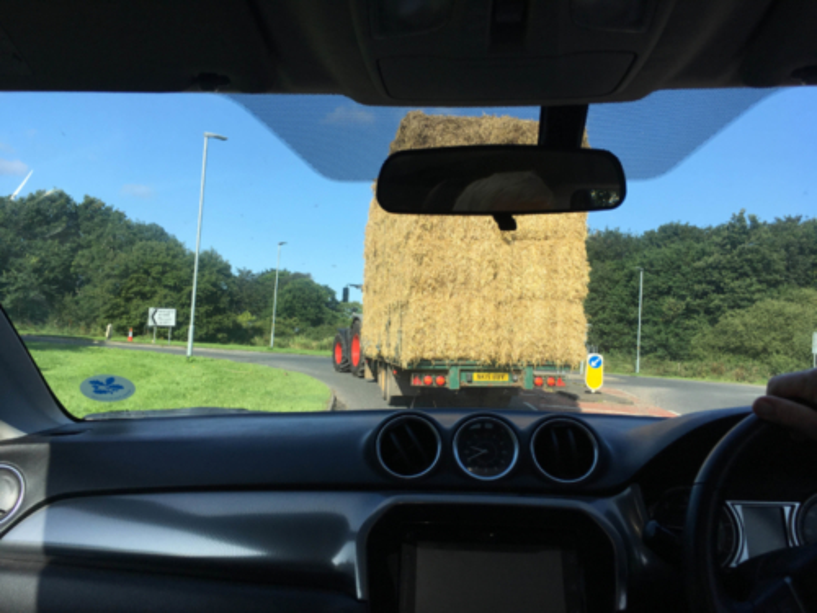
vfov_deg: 48.2
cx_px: 408
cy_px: 306
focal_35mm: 29
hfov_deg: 61.7
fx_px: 684
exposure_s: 1/1040
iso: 25
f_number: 2.2
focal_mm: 4.15
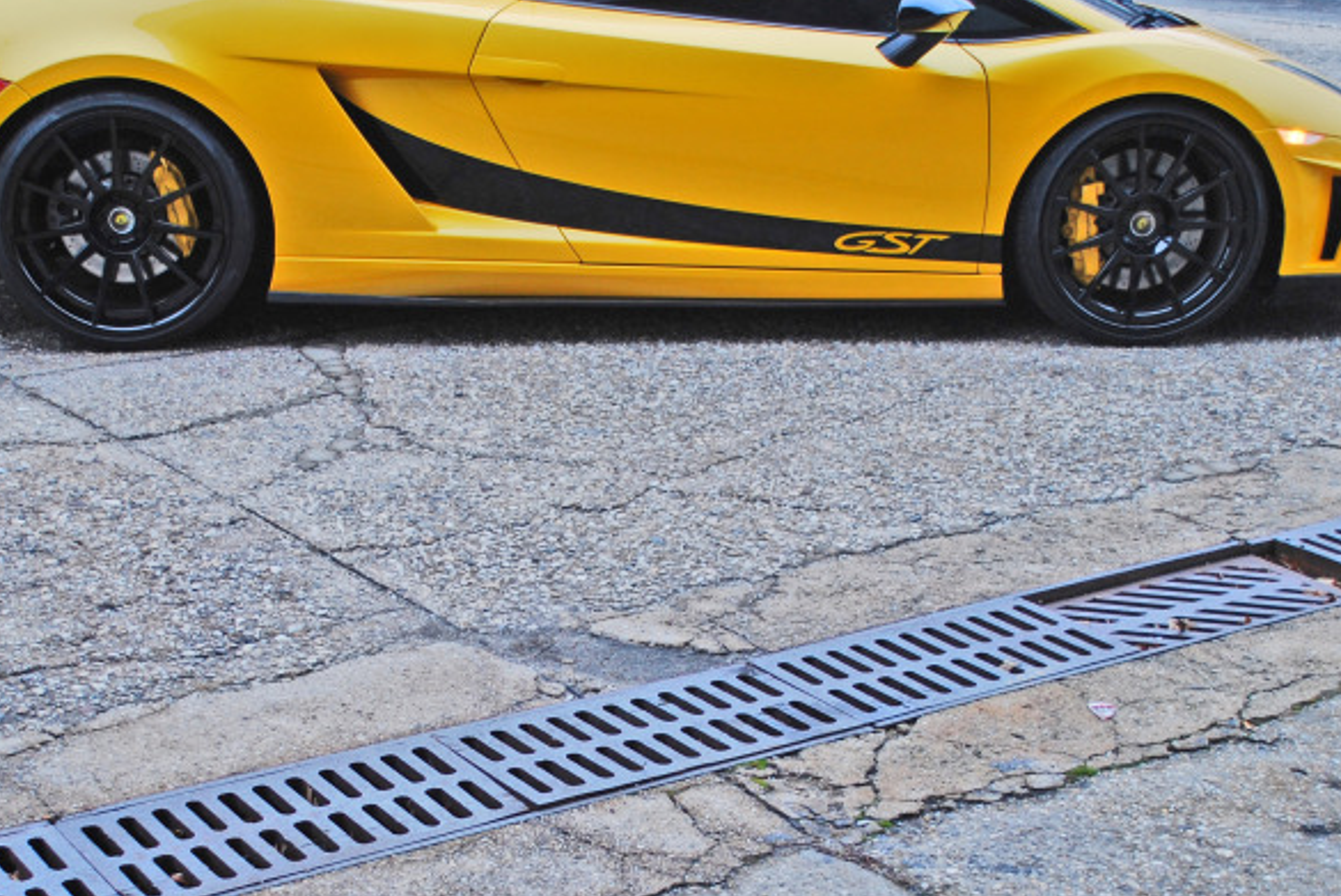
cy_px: 622
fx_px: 2348
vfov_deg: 21.5
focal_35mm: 63
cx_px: 535
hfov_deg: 31.8
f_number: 4.2
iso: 200
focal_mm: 24
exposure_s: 1/40
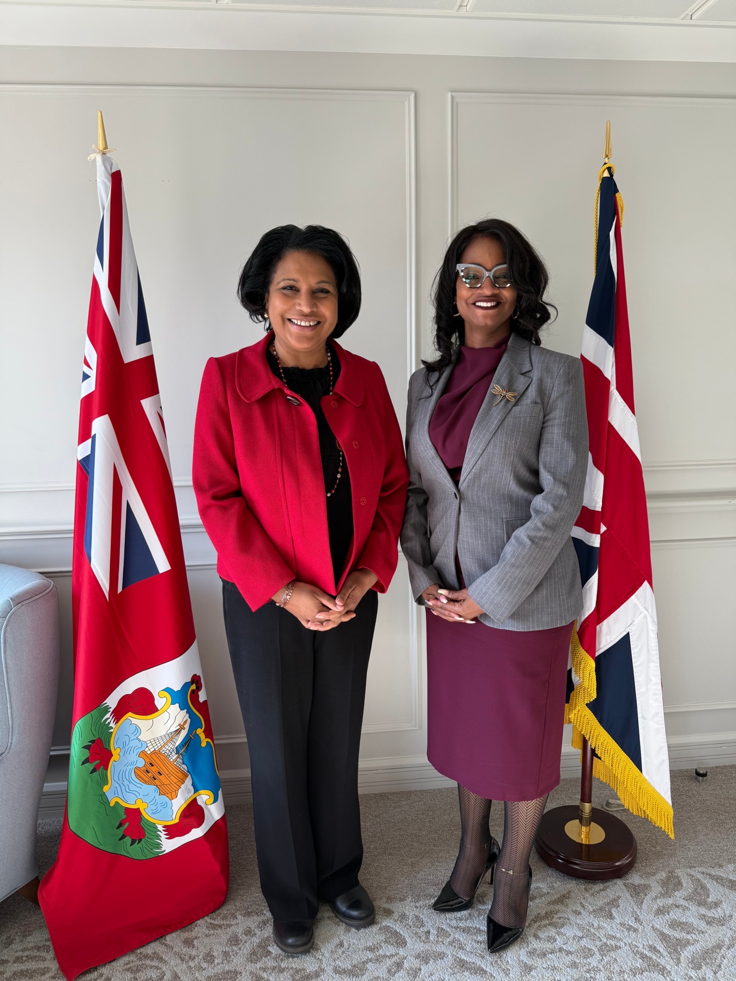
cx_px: 368
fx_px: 680
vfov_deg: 71.6
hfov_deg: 56.8
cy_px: 490
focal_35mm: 24
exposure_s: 1/121
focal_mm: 6.76
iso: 100
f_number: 1.78
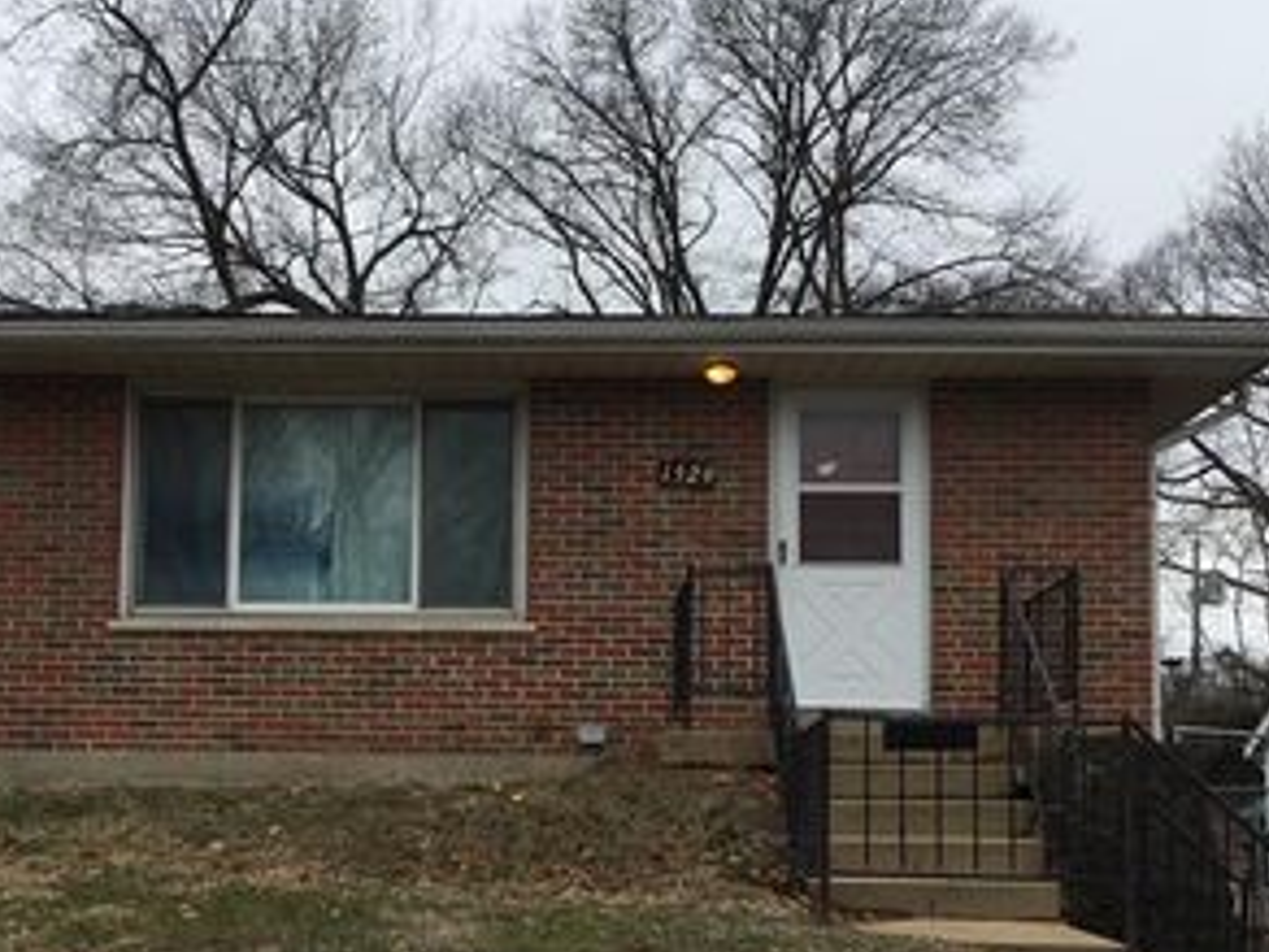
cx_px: 504
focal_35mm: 53
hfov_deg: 36.0
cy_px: 706
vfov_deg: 27.2
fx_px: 1943
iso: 25
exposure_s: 1/494
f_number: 2.4
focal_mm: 3.3
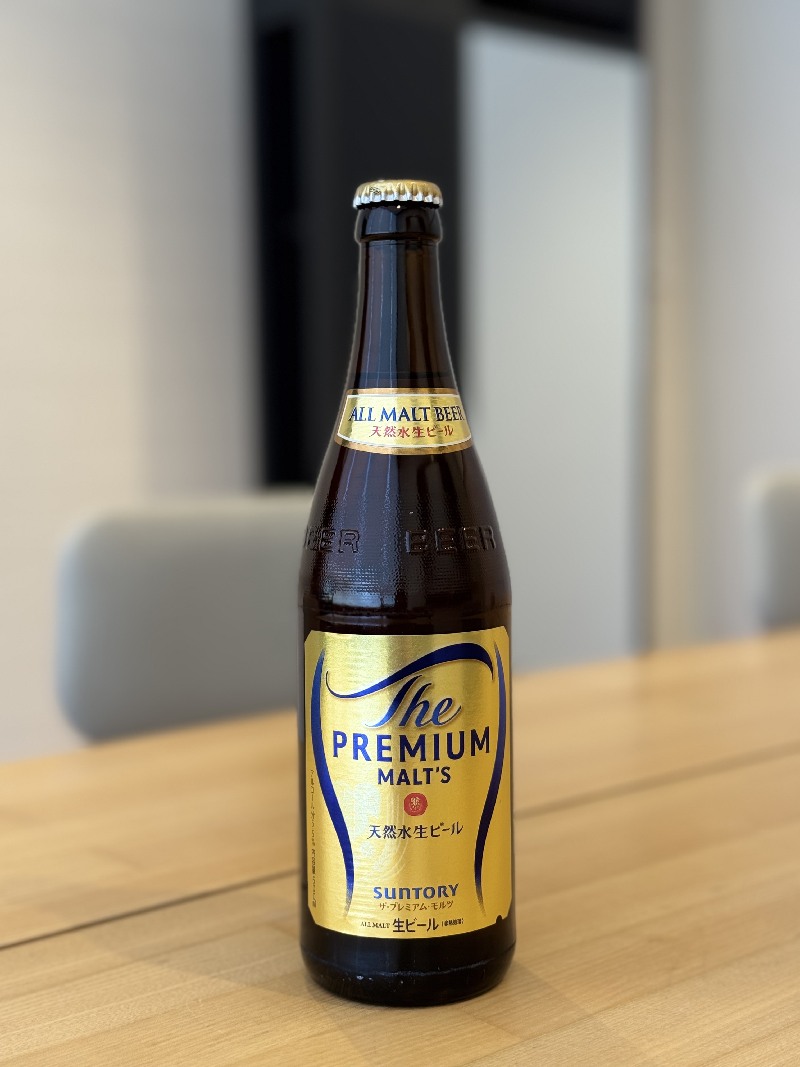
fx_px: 1479
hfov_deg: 30.3
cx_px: 400
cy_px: 534
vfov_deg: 39.7
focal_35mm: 48
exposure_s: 1/121
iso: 80
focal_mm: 6.76
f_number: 1.78
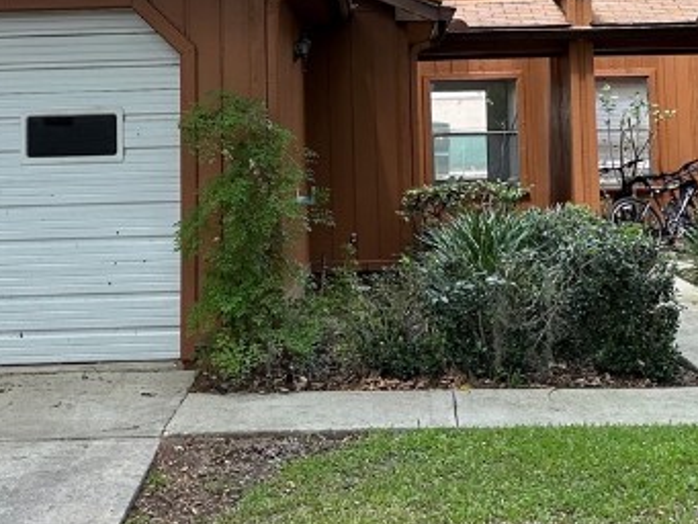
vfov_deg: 19.8
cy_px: -8
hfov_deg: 27.0
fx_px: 1452
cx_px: 313
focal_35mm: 72
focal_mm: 6.86
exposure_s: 1/927
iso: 80
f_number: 1.78
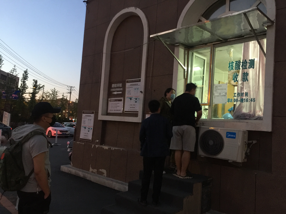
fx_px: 240
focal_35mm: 29
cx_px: 143
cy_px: 107
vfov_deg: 48.2
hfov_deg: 61.7
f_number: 2.2
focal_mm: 4.15
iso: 125
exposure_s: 1/8
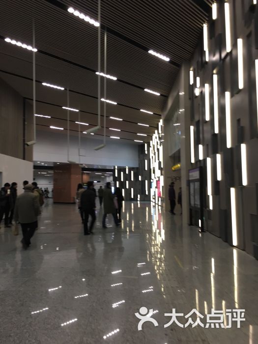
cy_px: 172
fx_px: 288
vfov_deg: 61.7
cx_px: 129
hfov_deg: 48.2
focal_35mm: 29
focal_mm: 4.15
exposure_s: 1/33
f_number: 2.2
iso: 80
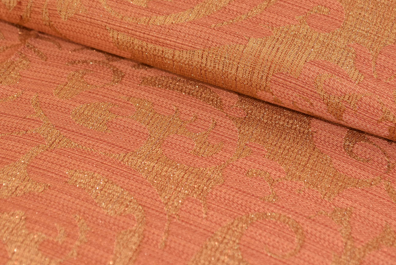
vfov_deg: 14.5
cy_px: 114
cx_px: 196
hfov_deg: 21.5
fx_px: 1041
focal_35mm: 95
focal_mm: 55
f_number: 8
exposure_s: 1/200
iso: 720
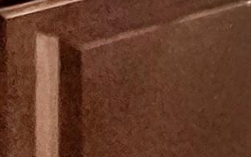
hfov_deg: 10.8
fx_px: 677
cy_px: -400
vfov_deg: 8.9
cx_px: 795
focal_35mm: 99
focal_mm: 2.22
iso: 640
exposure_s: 1/60
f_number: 2.2
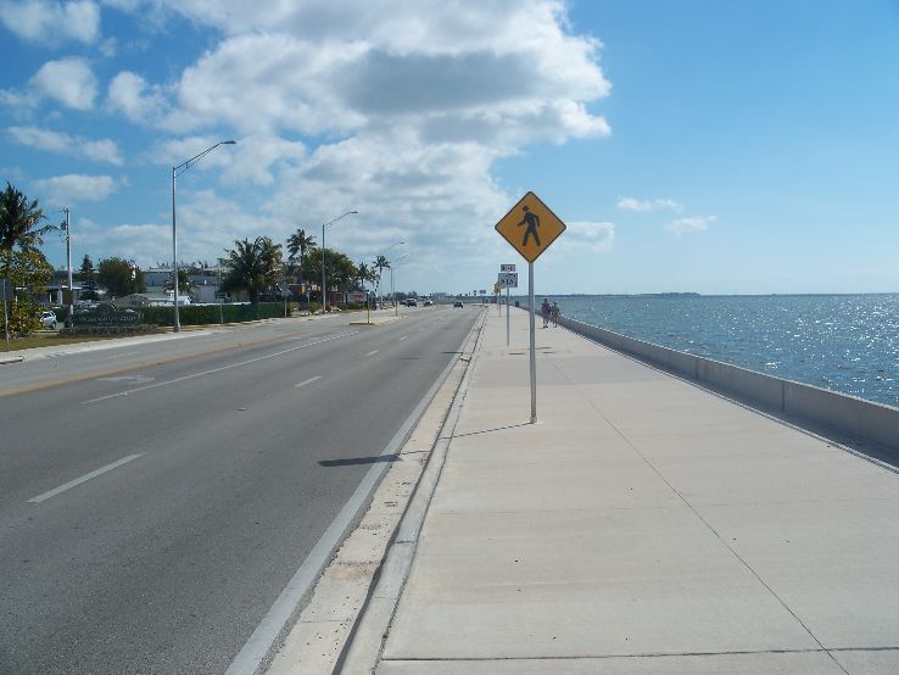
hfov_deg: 50.1
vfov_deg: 38.7
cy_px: 338
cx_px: 450
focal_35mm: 37
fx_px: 961
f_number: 5.6
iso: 64
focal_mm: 7.8
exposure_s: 1/640
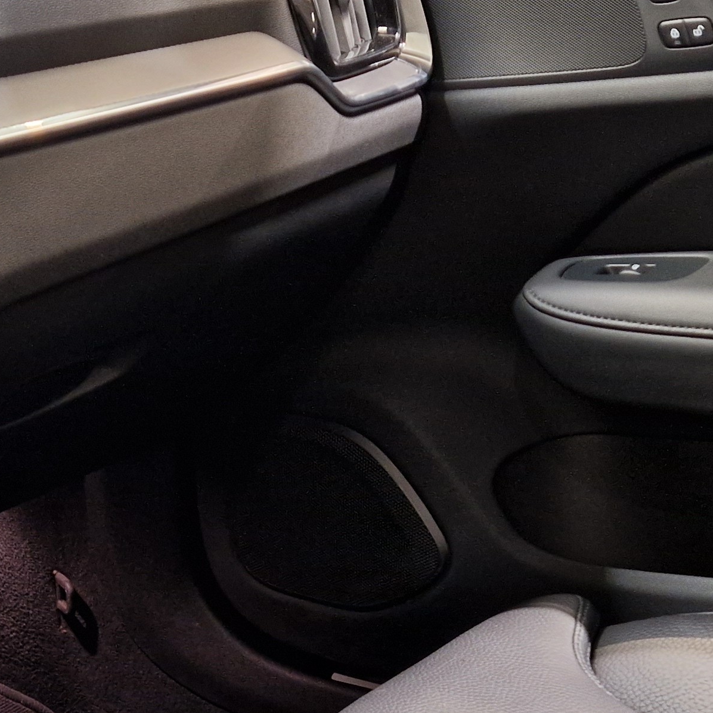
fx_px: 1585
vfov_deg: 24.6
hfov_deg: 25.1
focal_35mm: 68
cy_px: 652
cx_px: 193
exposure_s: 1/33
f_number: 1.8
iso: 320
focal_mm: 5.4
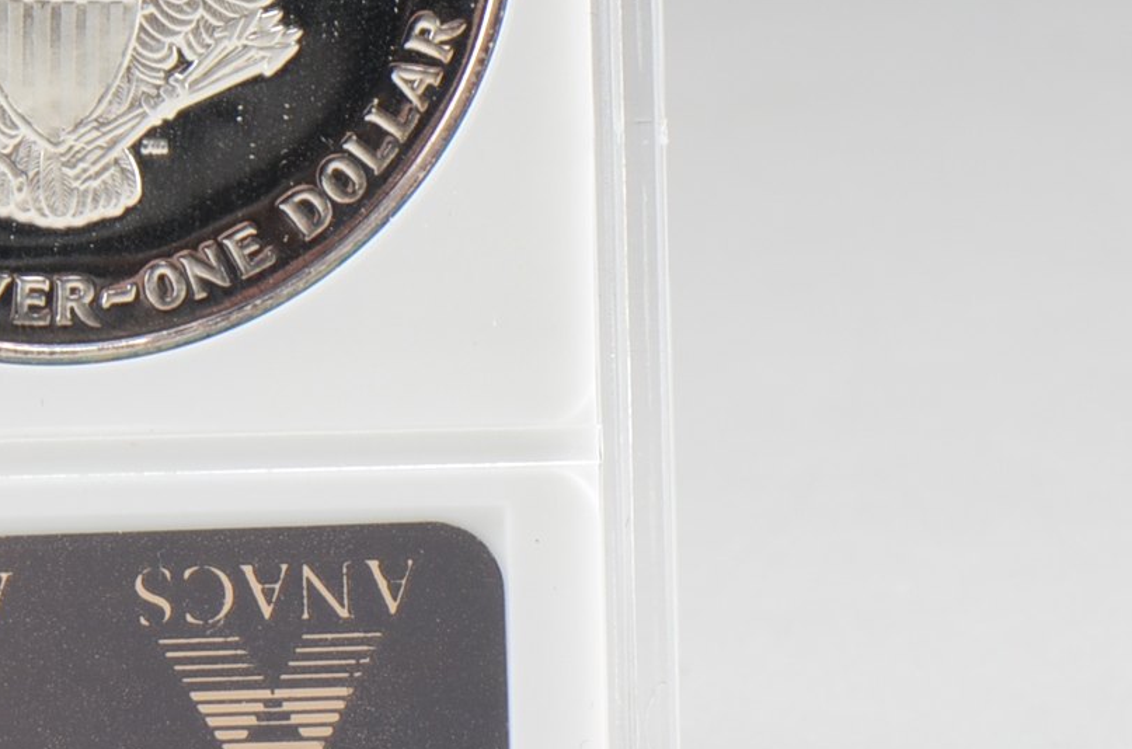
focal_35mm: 390
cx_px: 55
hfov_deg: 5.3
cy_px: -53
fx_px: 12220
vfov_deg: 3.5
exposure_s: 1/100
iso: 320
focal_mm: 85
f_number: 14
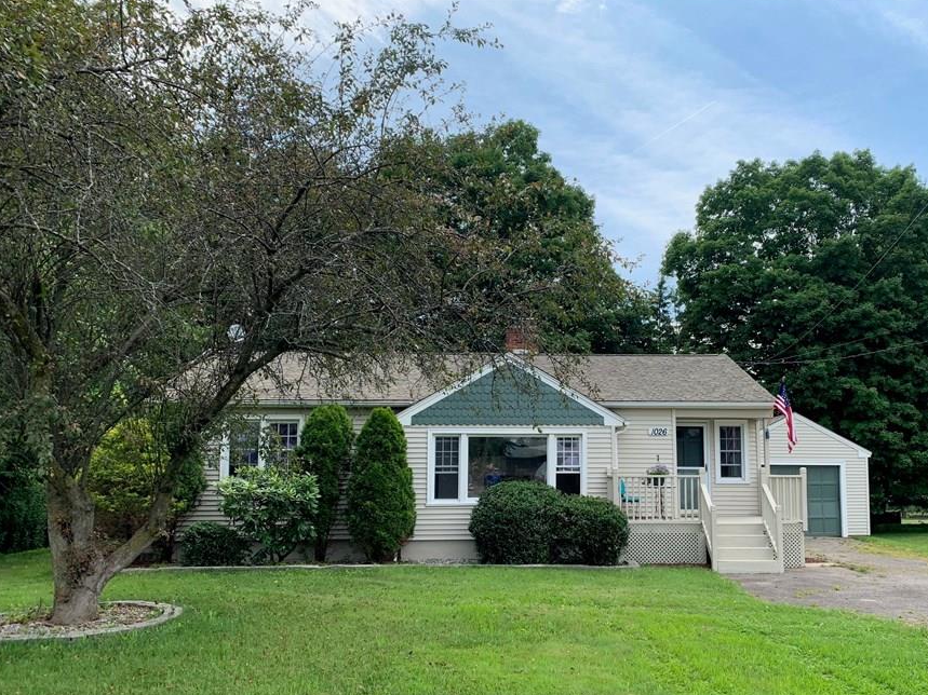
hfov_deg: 58.0
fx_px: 831
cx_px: 547
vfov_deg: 45.3
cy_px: 407
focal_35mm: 31
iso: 25
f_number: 1.8
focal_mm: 4.25
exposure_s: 1/871
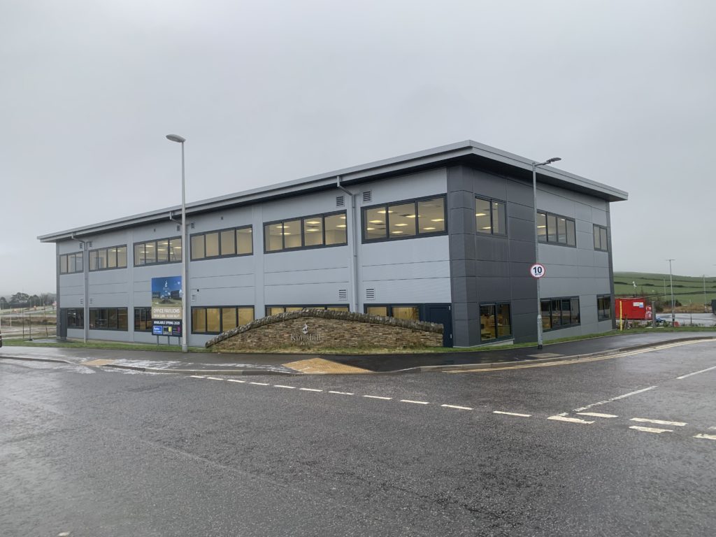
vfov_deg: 53.1
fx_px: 538
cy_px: 268
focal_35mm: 26
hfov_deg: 67.3
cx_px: 358
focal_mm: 4.25
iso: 80
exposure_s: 1/121
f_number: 1.8
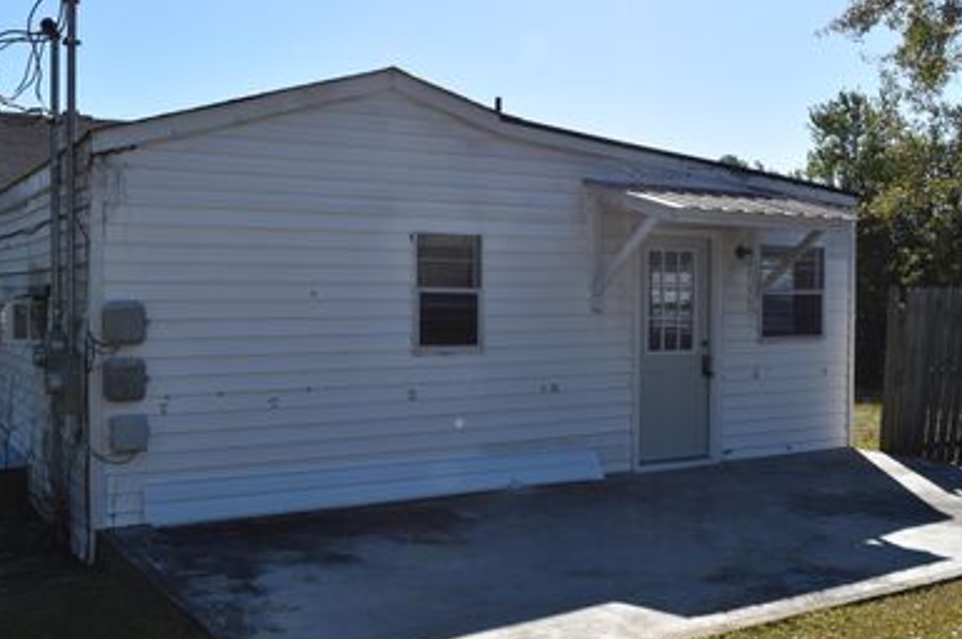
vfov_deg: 34.1
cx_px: 472
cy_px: 331
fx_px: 1041
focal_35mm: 39
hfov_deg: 49.6
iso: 100
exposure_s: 1/200
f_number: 10
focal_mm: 20
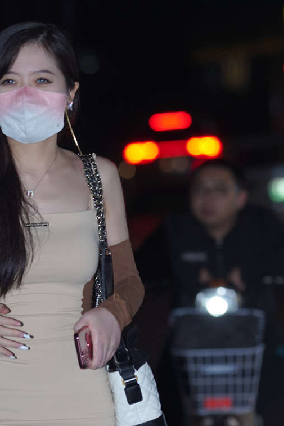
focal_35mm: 321
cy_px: 389
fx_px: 3796
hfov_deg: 4.3
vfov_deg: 6.4
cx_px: 17
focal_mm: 135
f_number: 3.2
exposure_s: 1/200
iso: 400
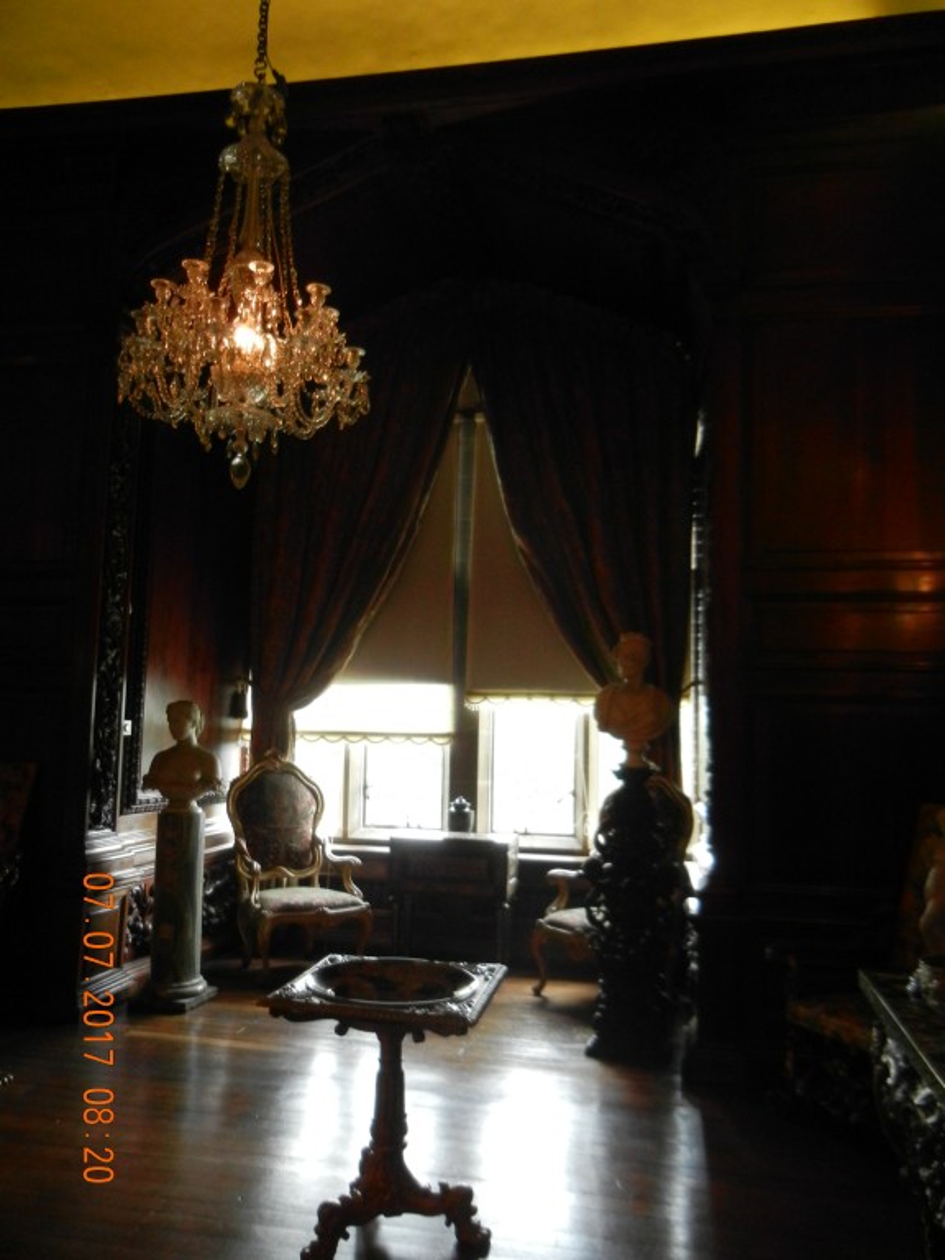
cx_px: 472
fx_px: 1092
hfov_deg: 46.8
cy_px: 630
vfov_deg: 60.0
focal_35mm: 30
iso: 640
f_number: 3.5
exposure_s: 1/40
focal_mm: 5.4
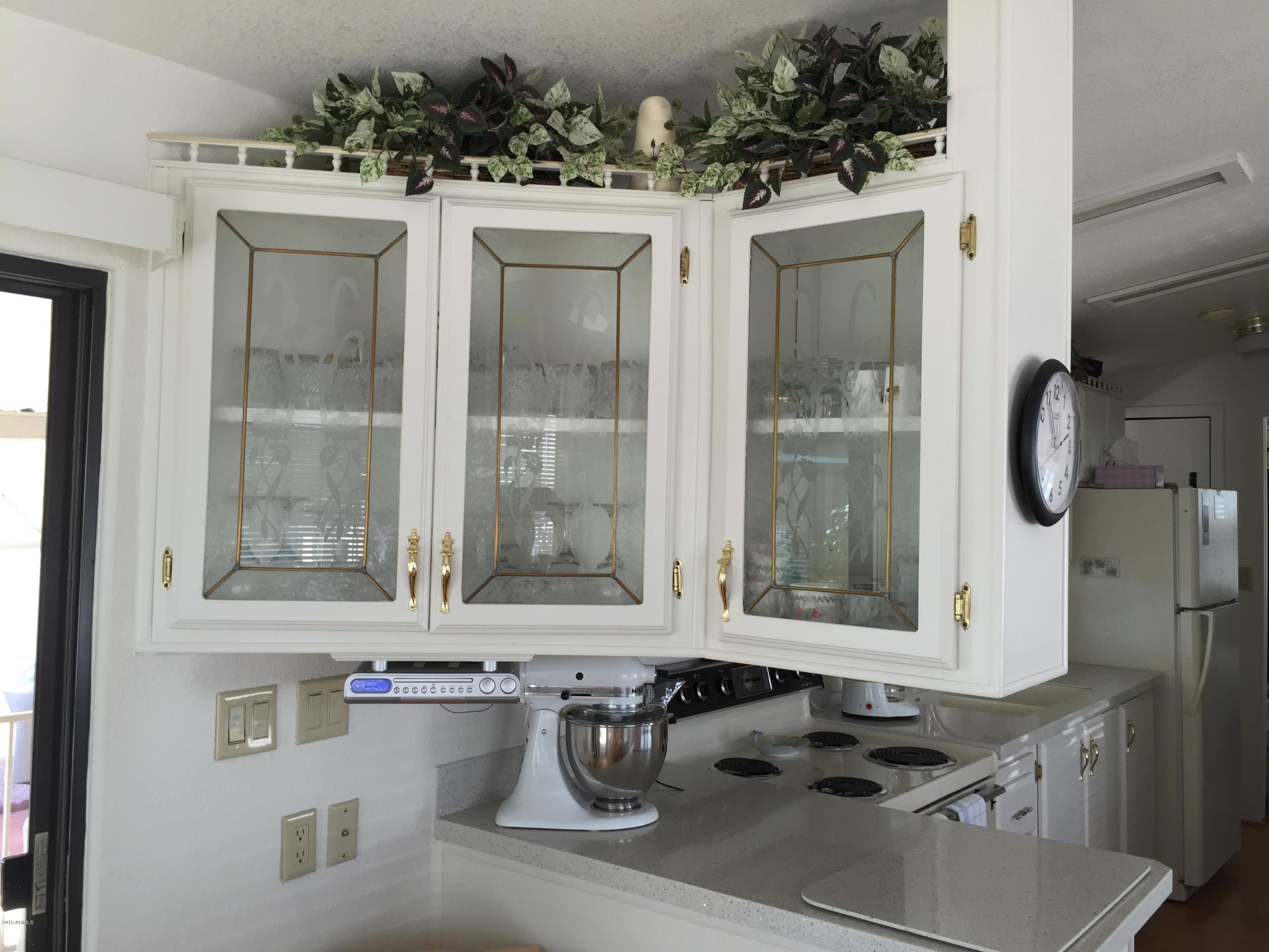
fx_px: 1063
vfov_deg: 48.2
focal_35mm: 29
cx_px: 634
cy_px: 476
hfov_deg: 61.7
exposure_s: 1/60
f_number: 2.2
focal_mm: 4.15
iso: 40
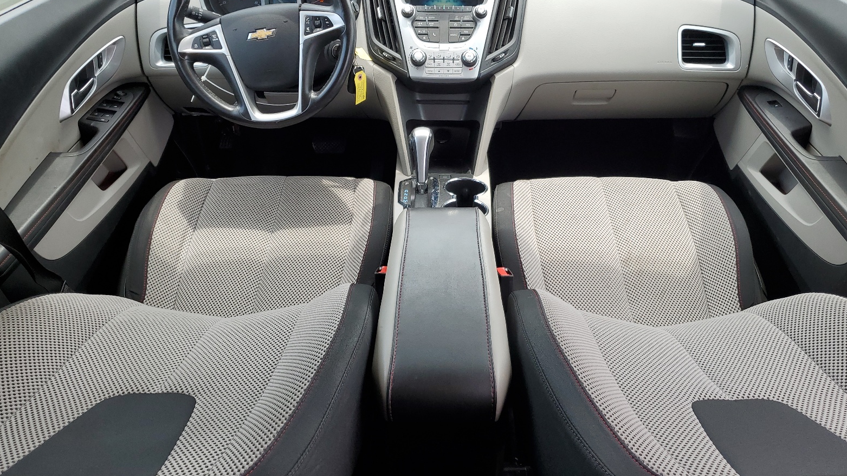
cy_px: 242
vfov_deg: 40.2
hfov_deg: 66.1
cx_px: 428
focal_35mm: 29
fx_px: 651
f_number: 1.5
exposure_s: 1/435
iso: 50
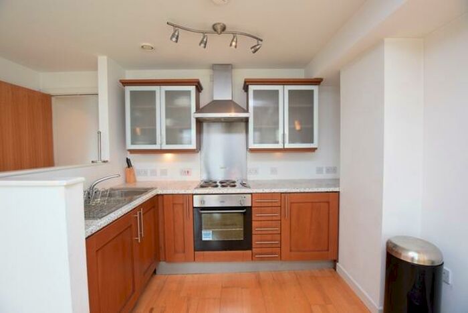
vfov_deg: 77.4
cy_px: 156
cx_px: 234
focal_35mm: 15
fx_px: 195
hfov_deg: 100.4
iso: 800
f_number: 5
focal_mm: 10
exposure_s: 1/100
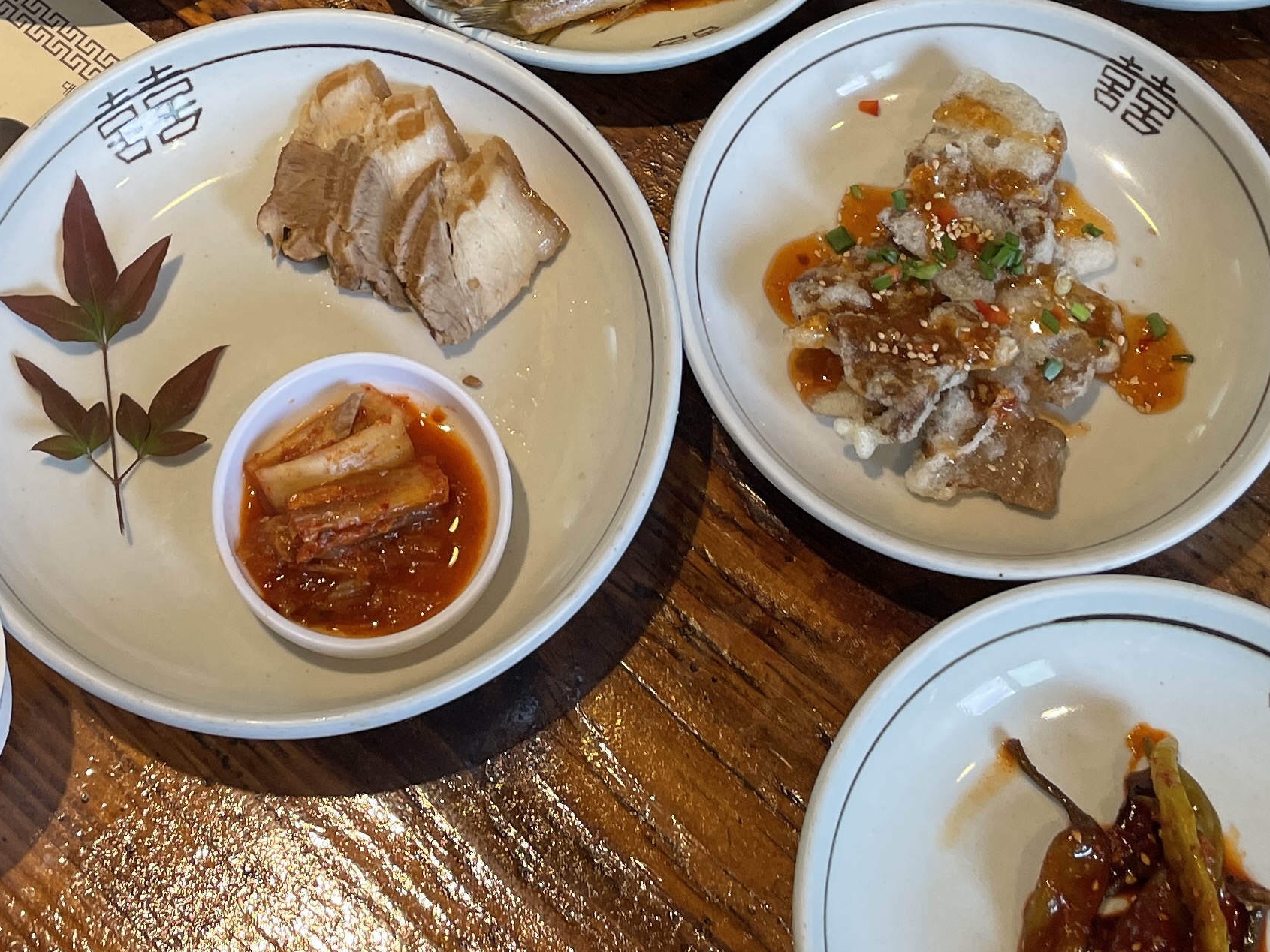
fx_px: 2275
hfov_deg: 31.0
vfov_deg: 22.0
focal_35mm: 62
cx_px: 436
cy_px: -172
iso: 100
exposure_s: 1/120
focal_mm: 4.2
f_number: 1.6
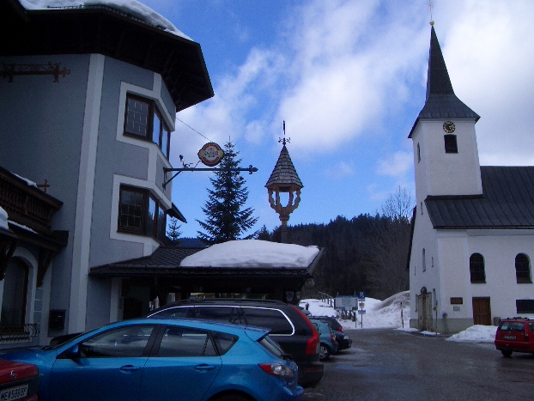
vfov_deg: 39.7
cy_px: 200
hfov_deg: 51.3
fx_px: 556
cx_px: 266
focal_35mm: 36
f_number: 4.3
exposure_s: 1/400
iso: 50
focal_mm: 5.8
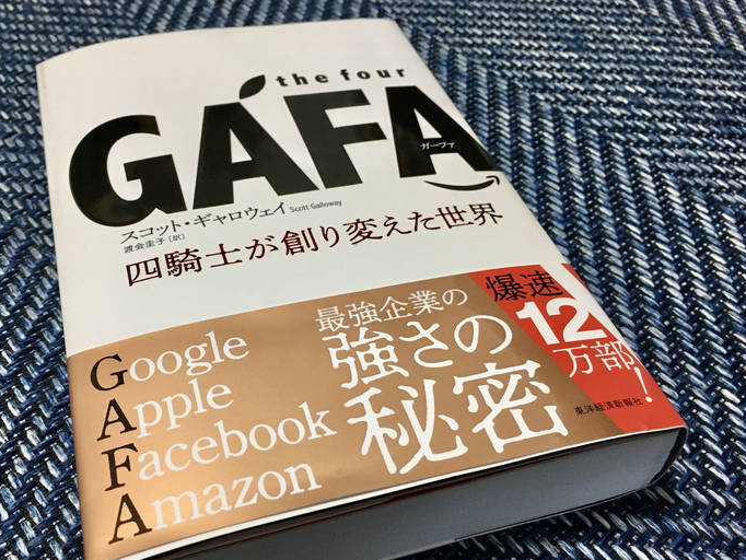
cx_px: 312
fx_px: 733
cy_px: 327
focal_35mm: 34
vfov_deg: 41.7
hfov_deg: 53.7
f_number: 2.2
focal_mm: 4.15
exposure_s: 1/30
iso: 125
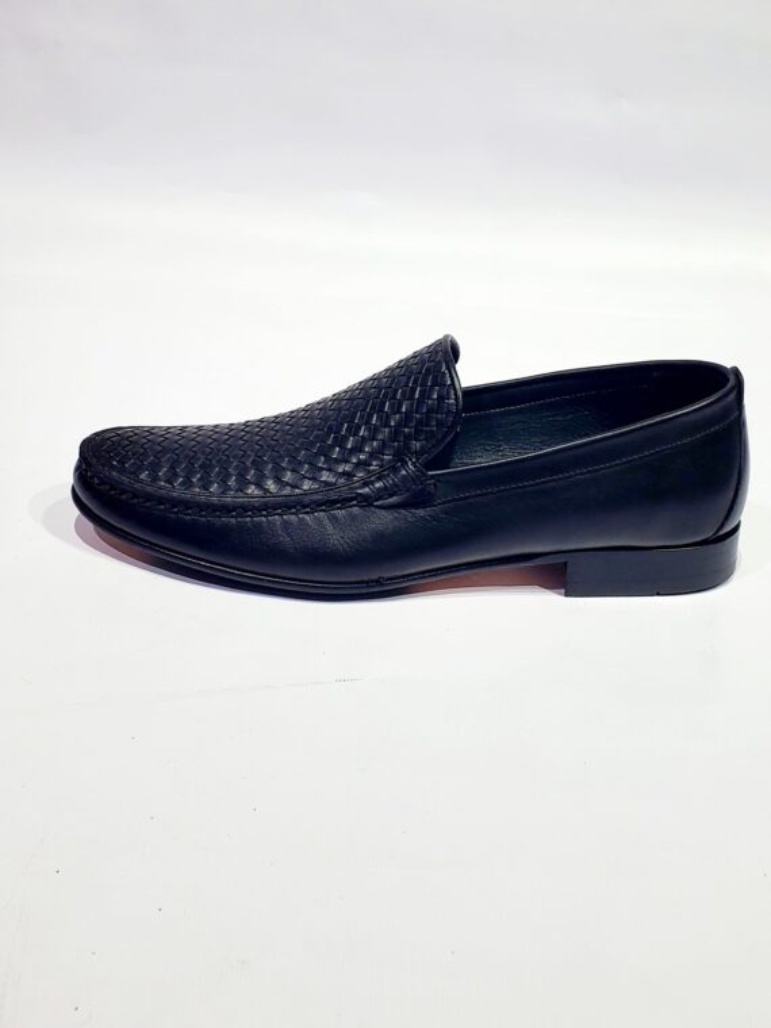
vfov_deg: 67.3
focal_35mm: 26
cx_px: 386
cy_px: 514
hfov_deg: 53.1
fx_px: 772
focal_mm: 4.3
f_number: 2.4
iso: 50
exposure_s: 1/132
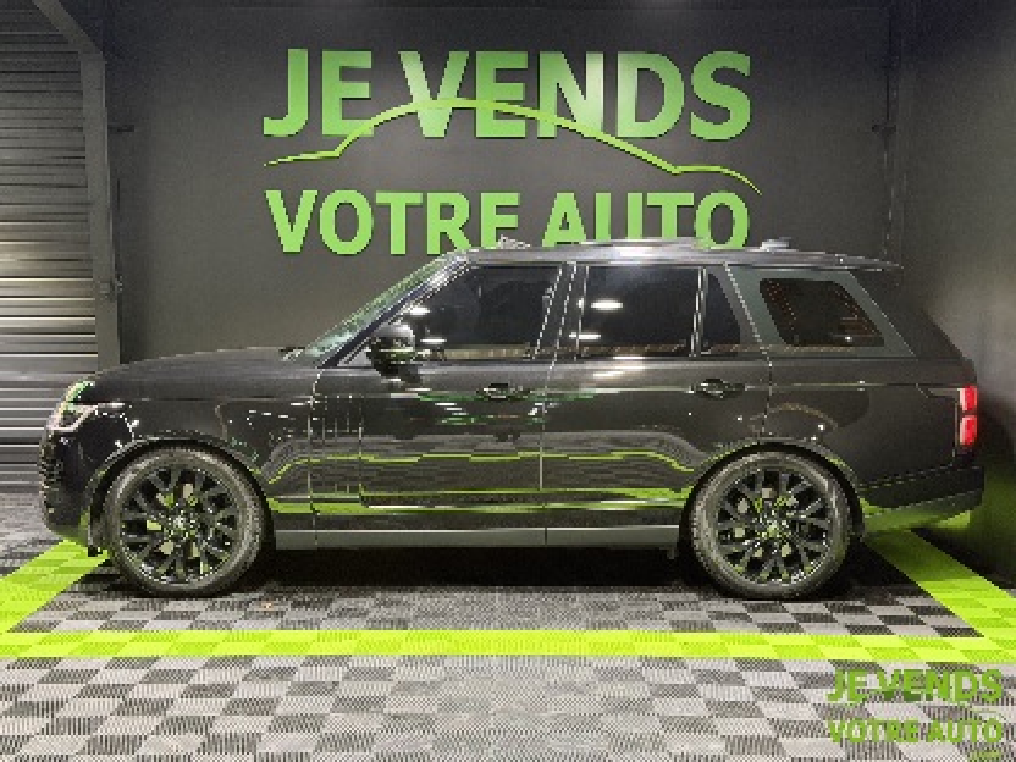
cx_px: 508
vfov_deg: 30.3
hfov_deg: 39.7
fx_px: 1409
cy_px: 381
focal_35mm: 48
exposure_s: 1/50
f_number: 1.78
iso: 250
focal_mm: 6.76
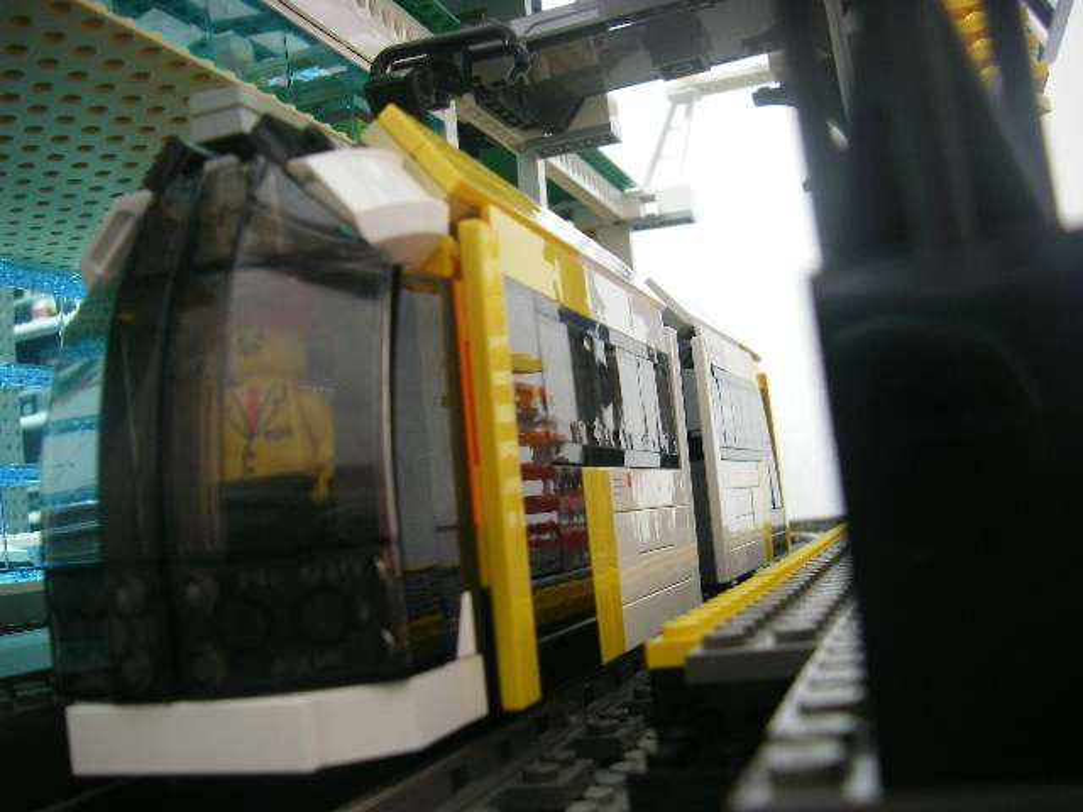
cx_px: 542
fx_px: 1189
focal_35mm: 38
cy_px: 406
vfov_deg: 37.7
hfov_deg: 49.0
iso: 200
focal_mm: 6.3
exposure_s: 1/5
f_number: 3.3
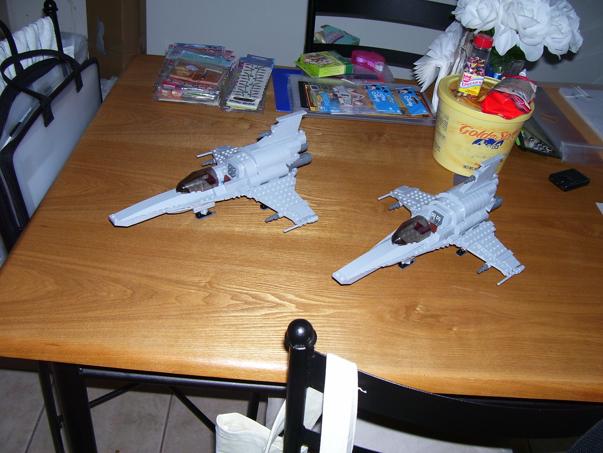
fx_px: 592
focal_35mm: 34
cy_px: 226
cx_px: 302
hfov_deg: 54.0
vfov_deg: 41.8
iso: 80
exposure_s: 1/60
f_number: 2.7
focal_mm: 5.6
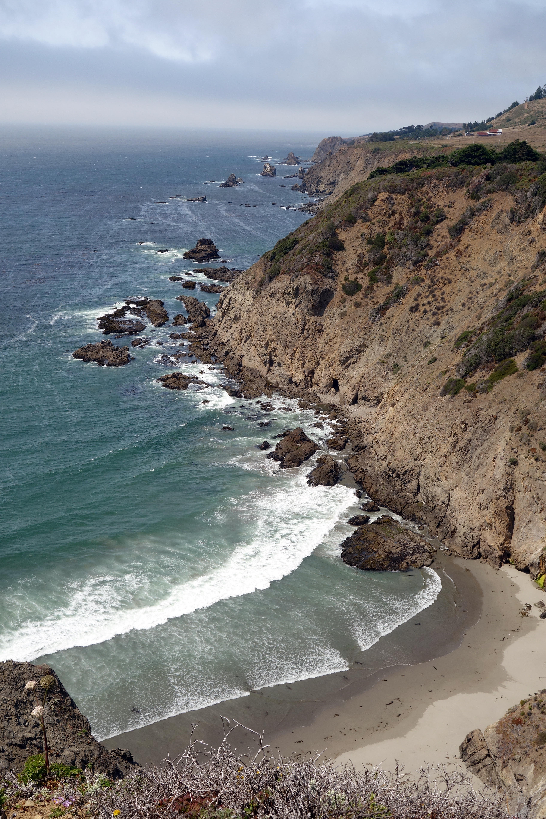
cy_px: 410
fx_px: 1001
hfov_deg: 30.5
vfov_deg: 44.5
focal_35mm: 44
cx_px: 273
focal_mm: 16.2
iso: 125
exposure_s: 1/640
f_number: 5.6
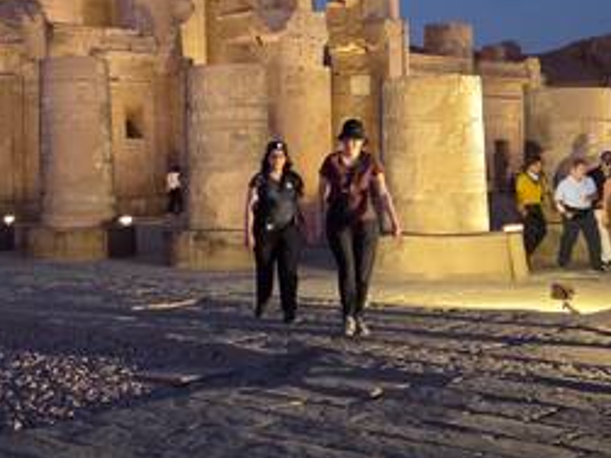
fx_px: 1164
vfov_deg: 22.2
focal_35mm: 66
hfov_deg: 29.1
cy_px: 168
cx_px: 170
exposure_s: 1/100
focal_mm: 5.4
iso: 2000
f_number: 1.8
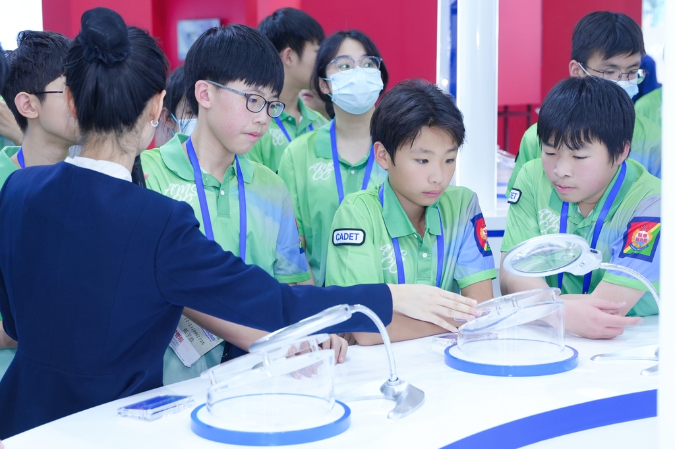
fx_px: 1275
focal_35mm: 68
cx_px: 338
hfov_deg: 29.7
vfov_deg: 20.0
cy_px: 224
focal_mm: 45.7
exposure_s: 1/160
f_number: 4
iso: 500
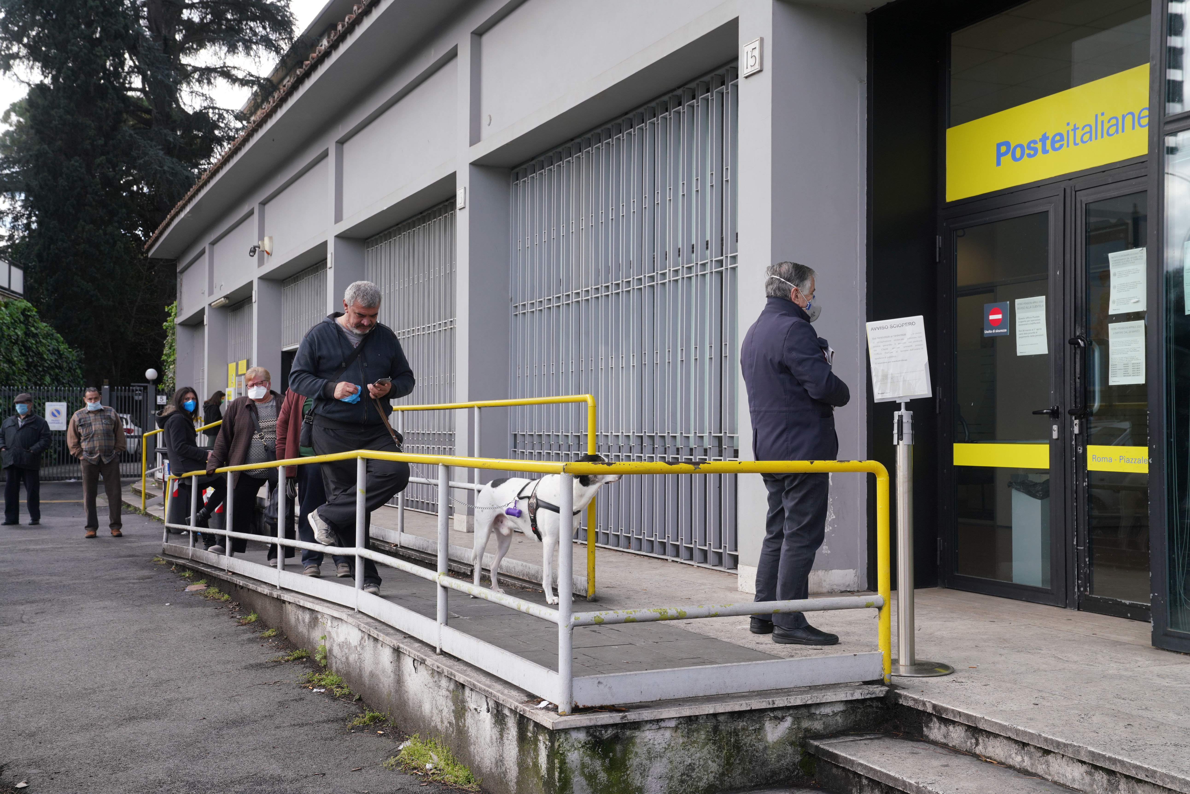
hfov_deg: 48.4
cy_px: 397
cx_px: 595
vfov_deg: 33.4
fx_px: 1322
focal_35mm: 40
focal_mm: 40
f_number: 8
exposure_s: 1/250
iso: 500
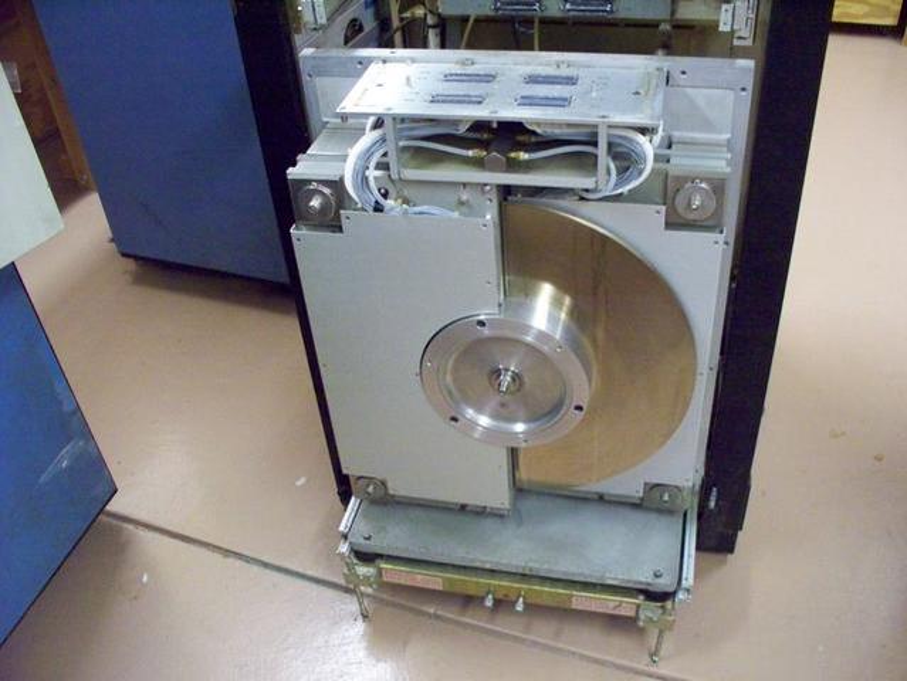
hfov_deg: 51.3
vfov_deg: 39.7
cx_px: 454
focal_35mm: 36
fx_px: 944
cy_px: 340
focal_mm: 7.54
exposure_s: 1/60
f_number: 2.8
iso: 1250
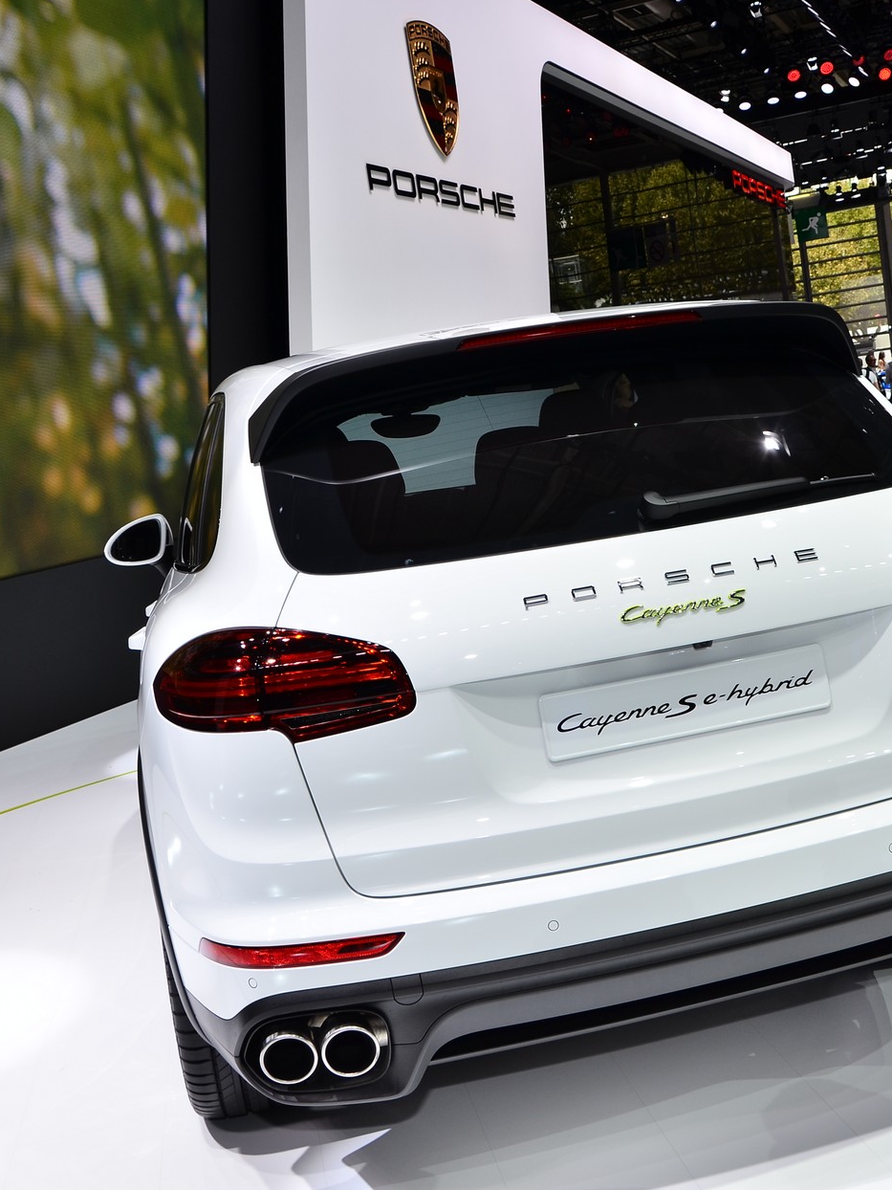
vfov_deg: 46.8
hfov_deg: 35.8
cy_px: 584
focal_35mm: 40
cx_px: 530
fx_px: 1374
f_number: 6.3
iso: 160
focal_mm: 18
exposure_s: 1/200
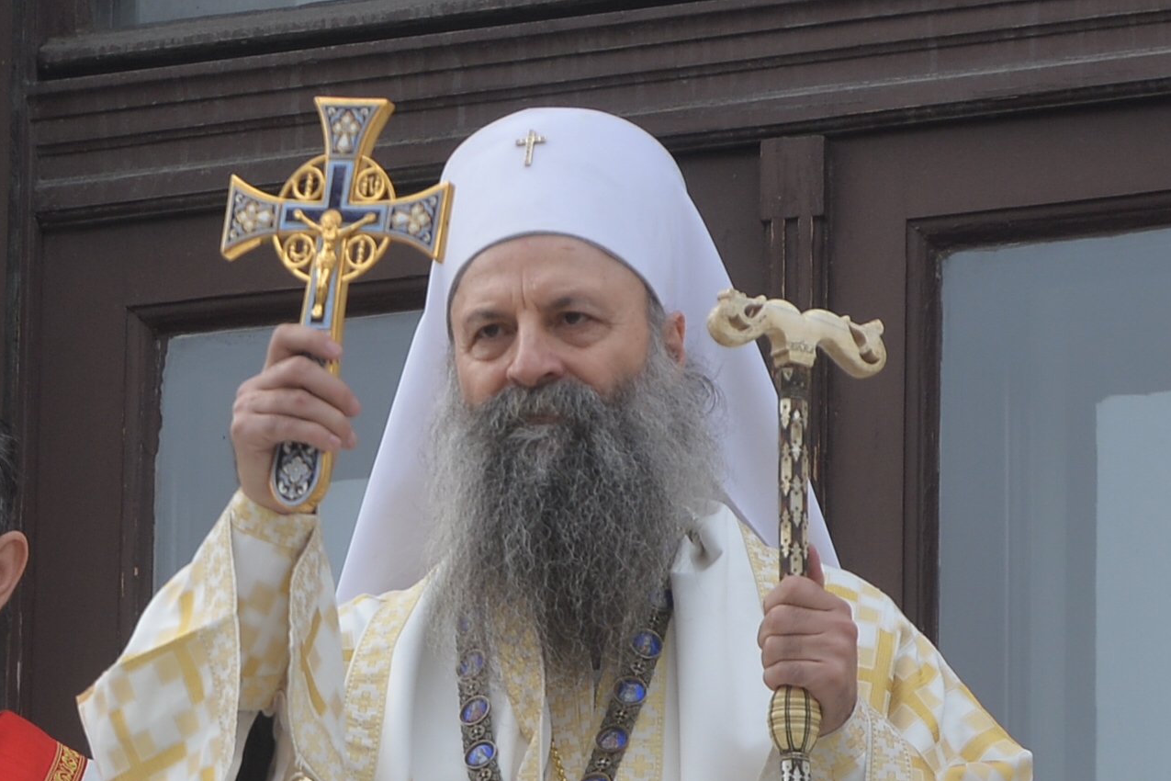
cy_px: 392
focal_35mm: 196
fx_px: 6375
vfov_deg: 7.0
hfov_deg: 10.5
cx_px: 585
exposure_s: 1/800
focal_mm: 195
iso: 200
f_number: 4
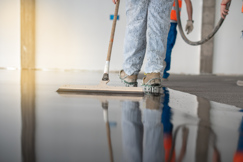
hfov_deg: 39.6
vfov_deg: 27.0
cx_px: 122
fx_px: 338
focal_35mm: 50
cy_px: 81
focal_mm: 50
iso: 400
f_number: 2.5
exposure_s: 1/400
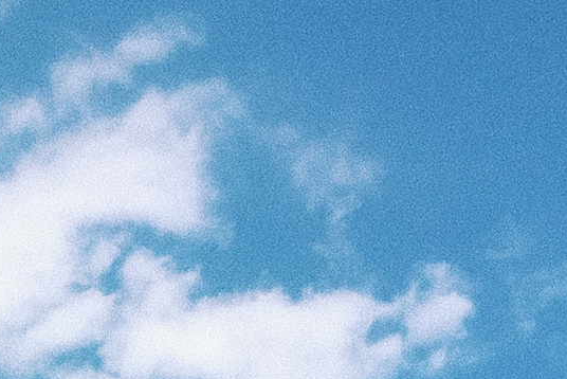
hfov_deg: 18.5
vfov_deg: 11.7
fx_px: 1655
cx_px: -104
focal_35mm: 105
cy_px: 751
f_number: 2.2
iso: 32
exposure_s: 1/1130
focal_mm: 4.15
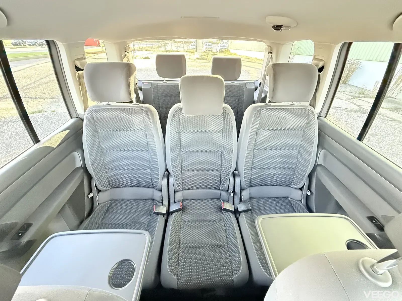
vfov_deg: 85.7
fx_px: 163
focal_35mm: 14
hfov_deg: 102.1
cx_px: 201
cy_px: 150
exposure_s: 1/60
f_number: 2.2
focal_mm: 2.22
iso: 1000
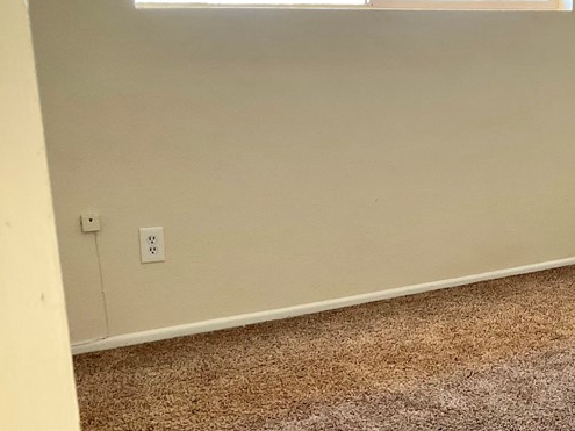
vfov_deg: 24.4
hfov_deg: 30.2
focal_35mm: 60
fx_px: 996
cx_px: 562
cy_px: 264
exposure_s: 1/60
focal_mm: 3
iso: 64
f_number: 1.8
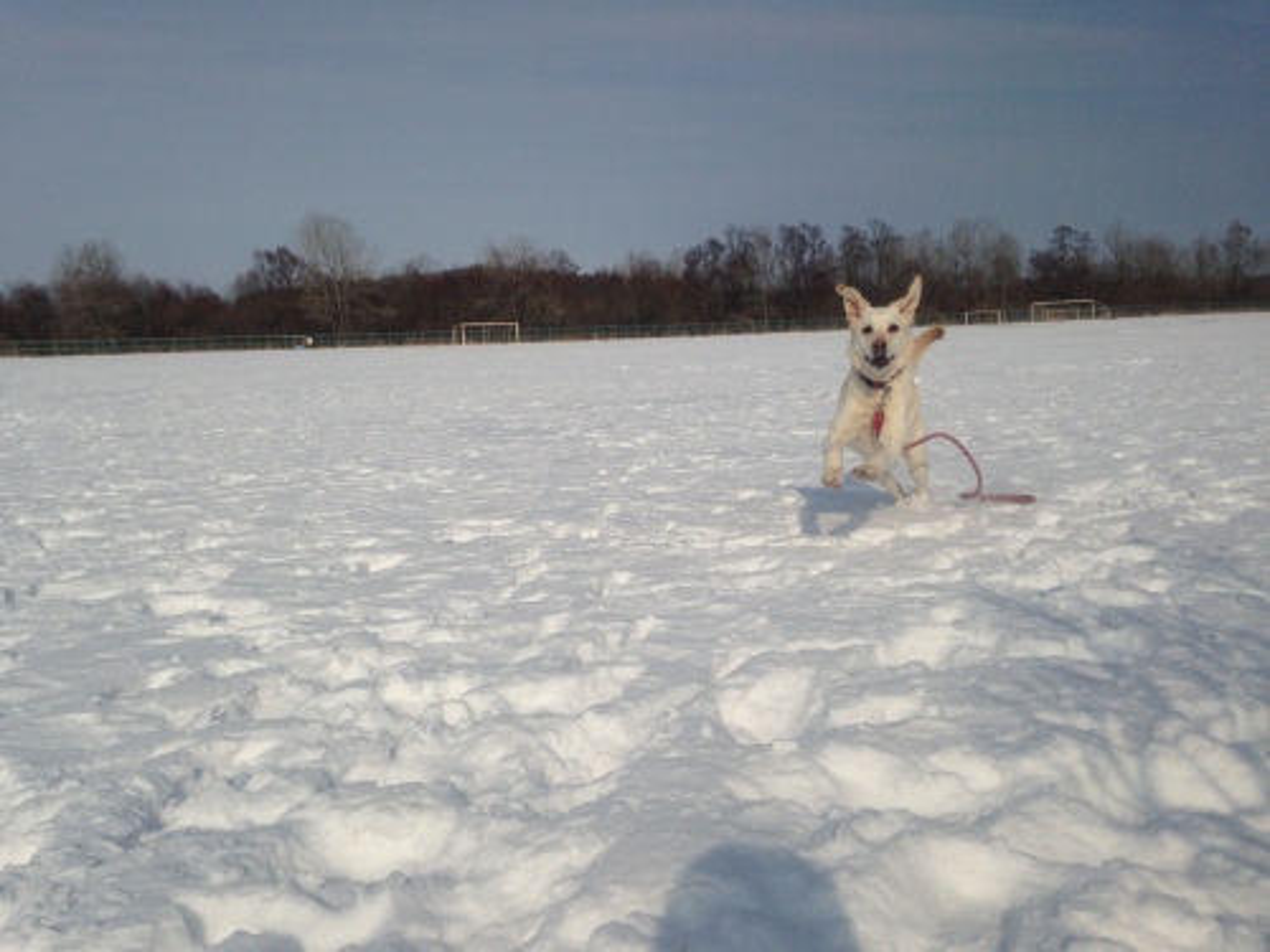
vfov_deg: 42.9
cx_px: 635
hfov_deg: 55.4
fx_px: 1211
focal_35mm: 33
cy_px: 476
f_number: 2.4
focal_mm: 4.12
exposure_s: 1/7752
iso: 50
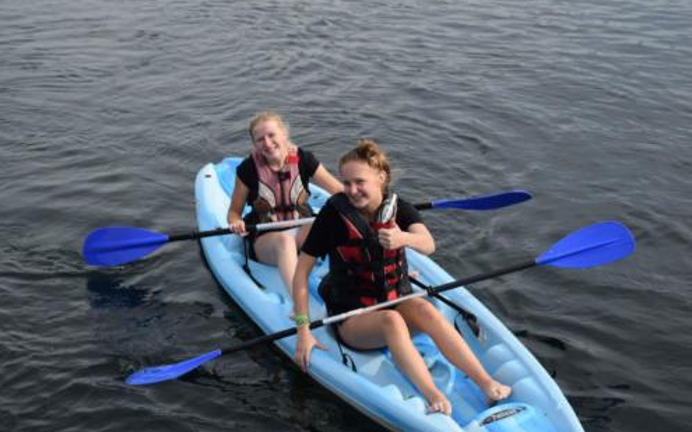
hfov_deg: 29.6
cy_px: 215
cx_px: 348
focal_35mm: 70
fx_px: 1311
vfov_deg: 18.7
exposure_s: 1/320
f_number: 9
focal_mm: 45
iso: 200
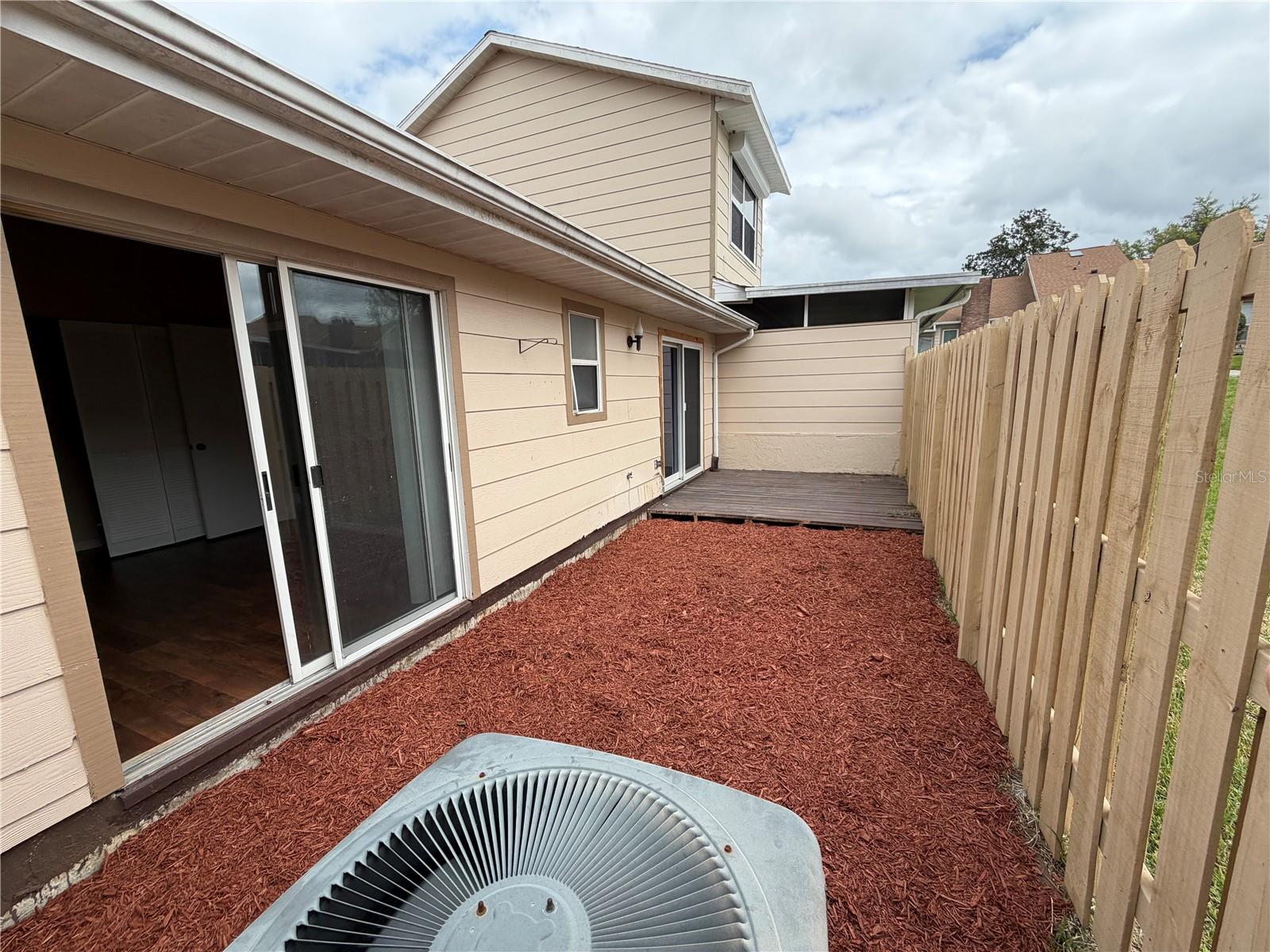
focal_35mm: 14
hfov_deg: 102.1
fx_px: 514
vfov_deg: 85.7
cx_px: 635
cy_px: 476
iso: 32
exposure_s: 1/770
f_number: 2.2
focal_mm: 2.22
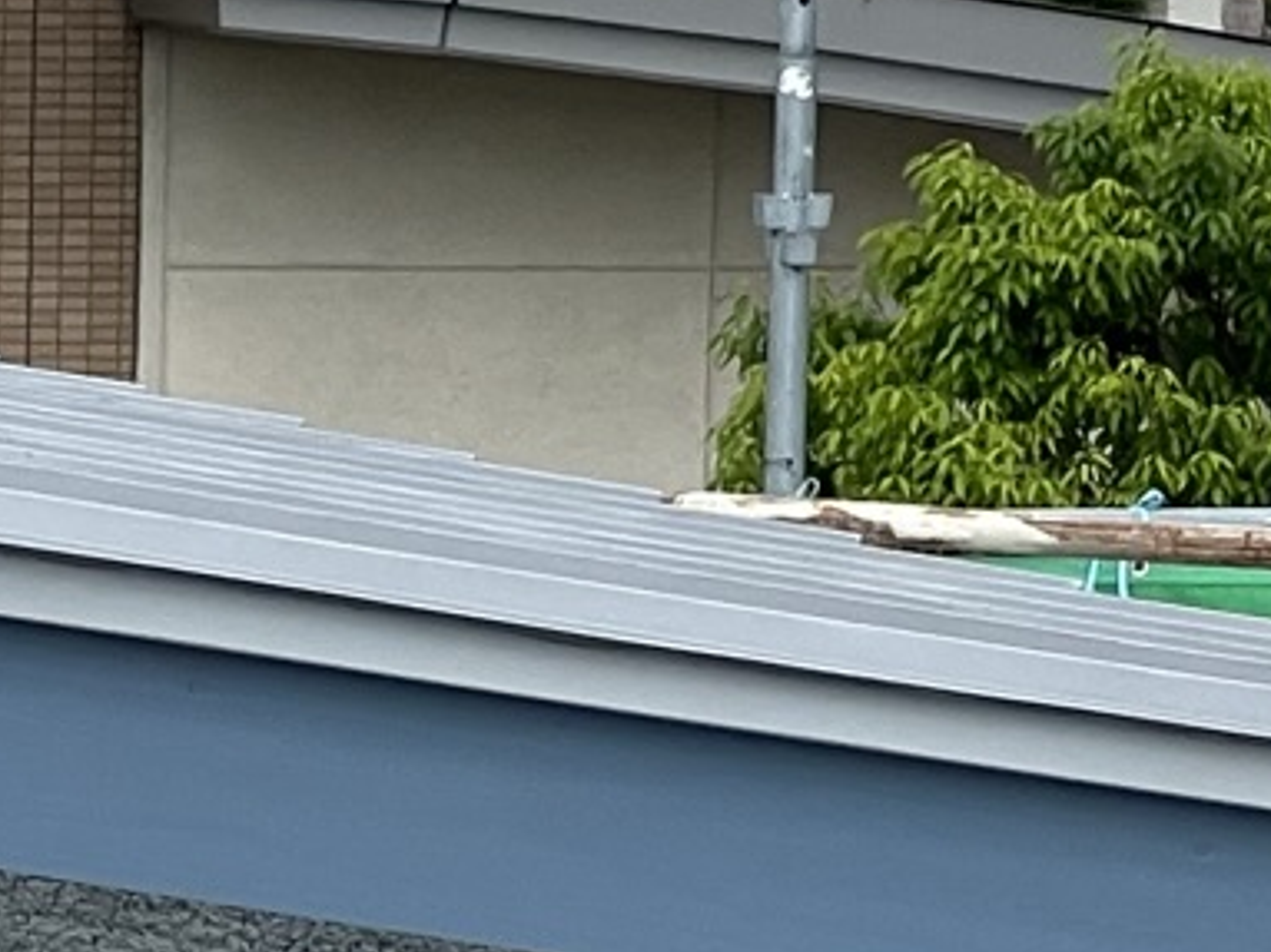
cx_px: -1294
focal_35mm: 412
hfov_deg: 4.7
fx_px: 15123
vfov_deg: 3.6
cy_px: 1649
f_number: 2.8
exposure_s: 1/598
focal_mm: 9
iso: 32
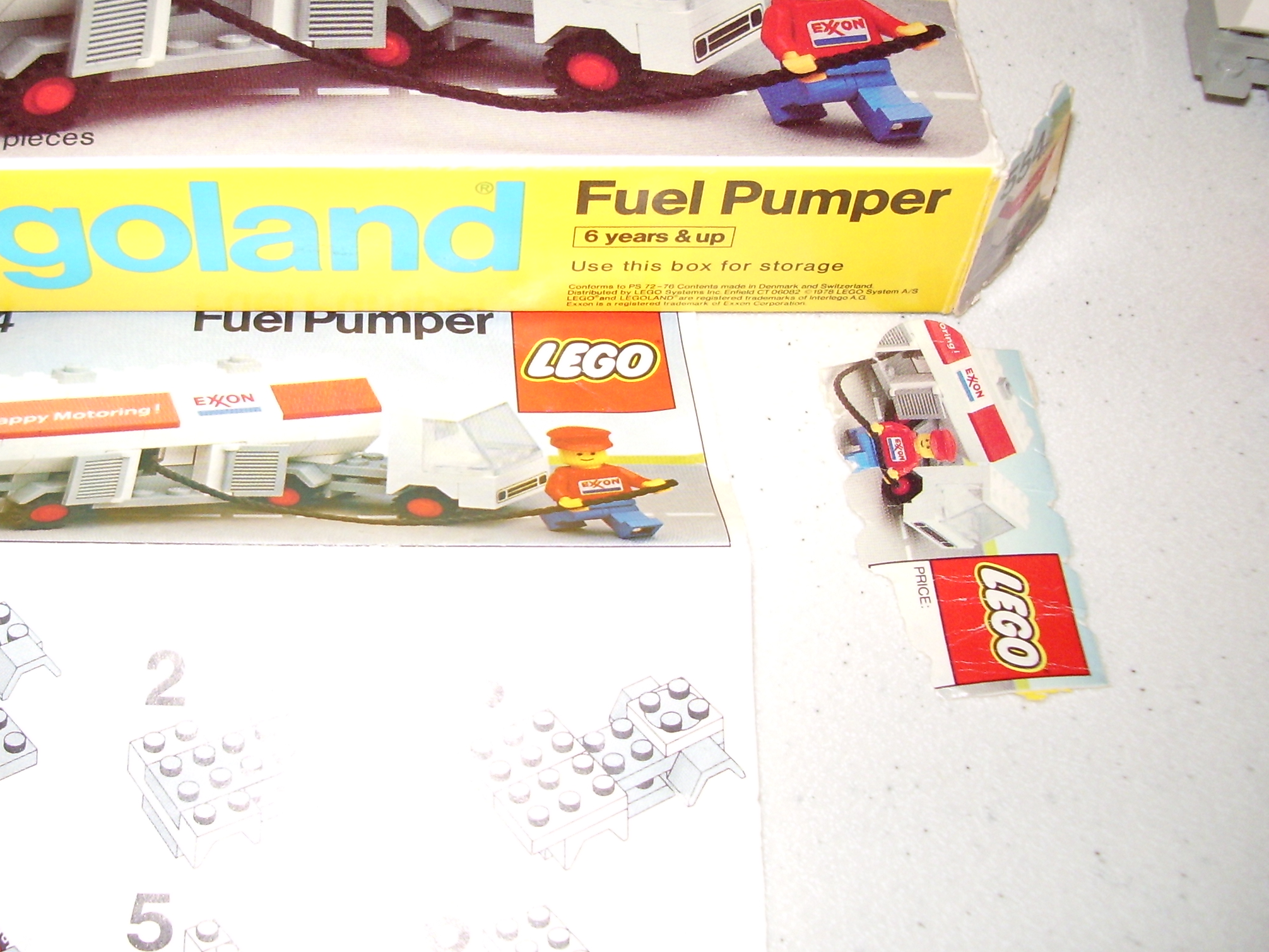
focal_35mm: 49
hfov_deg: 38.5
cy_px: 311
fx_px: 1797
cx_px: 426
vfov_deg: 29.5
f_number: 2.6
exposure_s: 1/40
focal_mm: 5.8
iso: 160
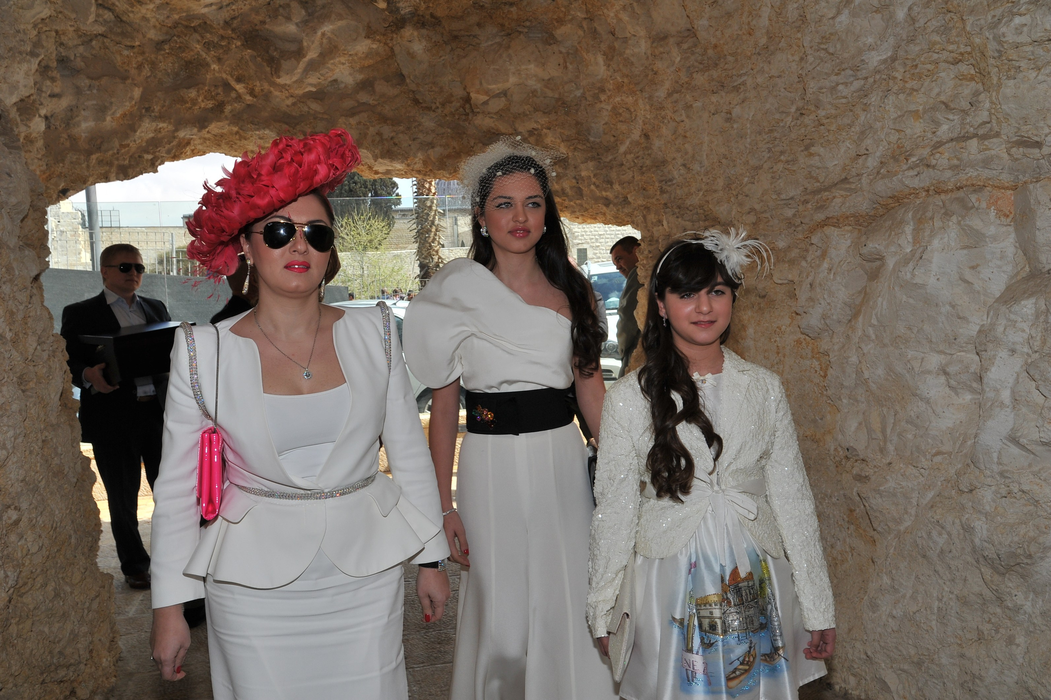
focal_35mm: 31
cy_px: 350
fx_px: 905
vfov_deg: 42.3
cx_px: 526
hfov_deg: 60.3
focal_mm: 31
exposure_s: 1/250
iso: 500
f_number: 14
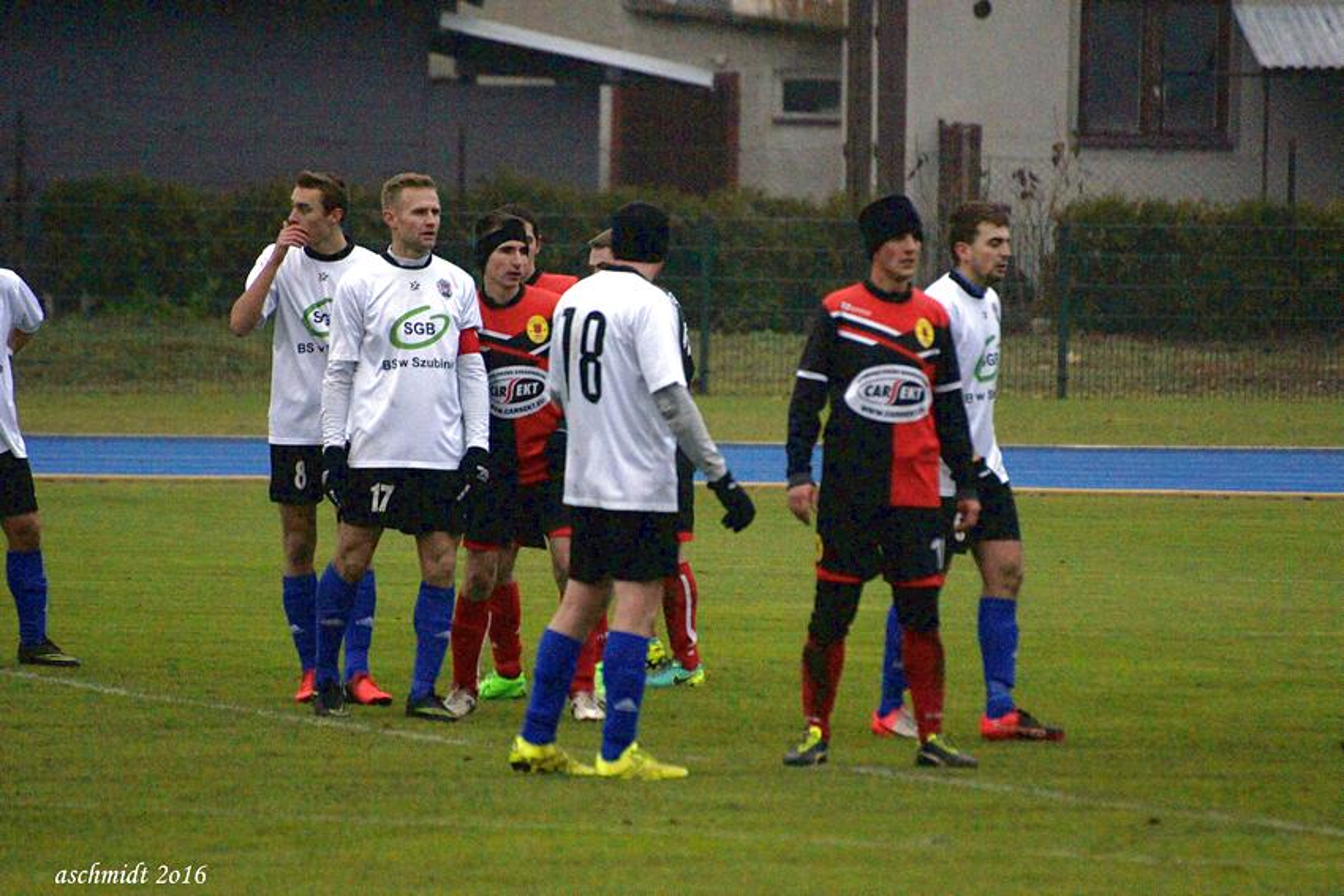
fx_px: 16802
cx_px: 672
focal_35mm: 450
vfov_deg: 3.1
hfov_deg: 4.6
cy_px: 448
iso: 1600
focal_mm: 300
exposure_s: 1/640
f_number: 5.6
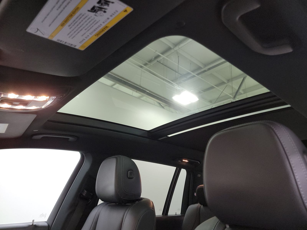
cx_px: 154
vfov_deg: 56.8
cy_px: 115
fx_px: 213
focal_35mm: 24
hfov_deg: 71.6
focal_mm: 6.7
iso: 720
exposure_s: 1/59
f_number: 1.8
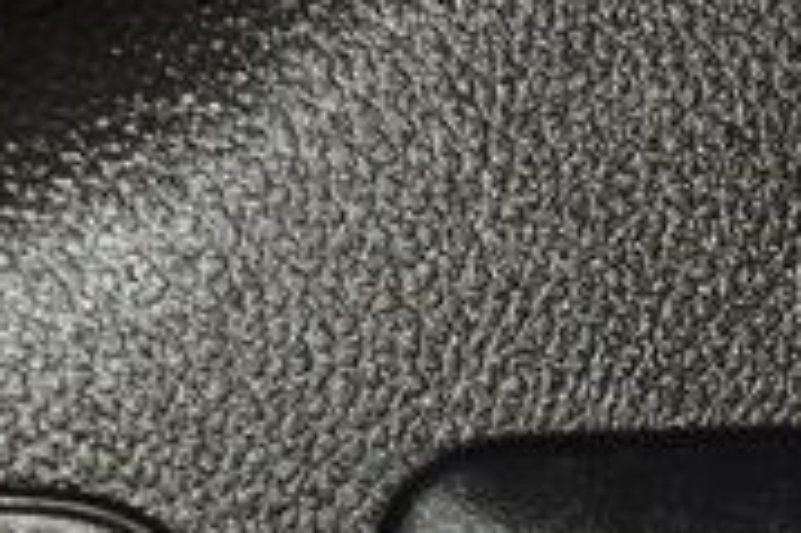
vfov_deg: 3.6
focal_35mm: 376
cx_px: 935
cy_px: 835
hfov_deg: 5.5
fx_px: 8358
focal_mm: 70
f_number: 8
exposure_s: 1/125
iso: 100
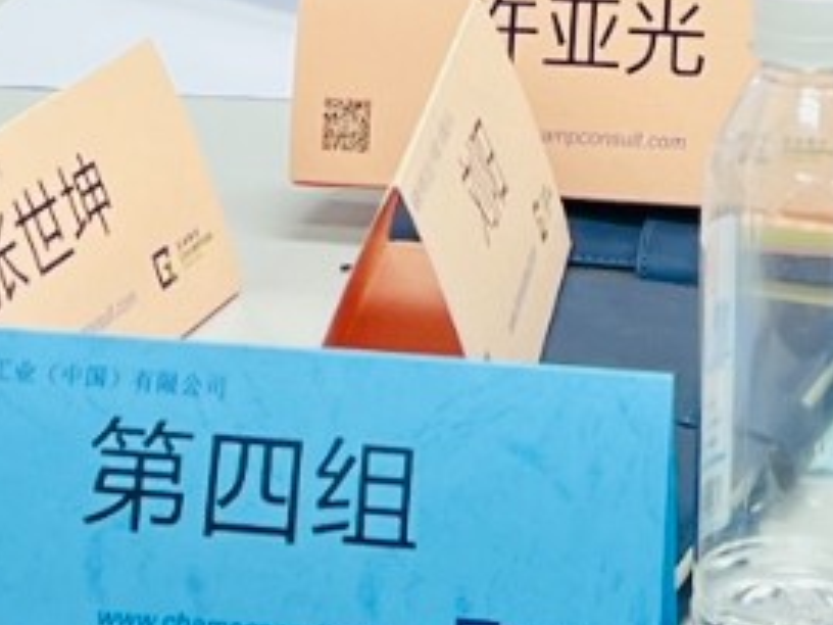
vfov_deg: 8.8
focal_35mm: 153
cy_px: -898
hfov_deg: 12.9
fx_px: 3682
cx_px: 420
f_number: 1.5
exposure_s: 1/50
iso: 100
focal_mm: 5.7
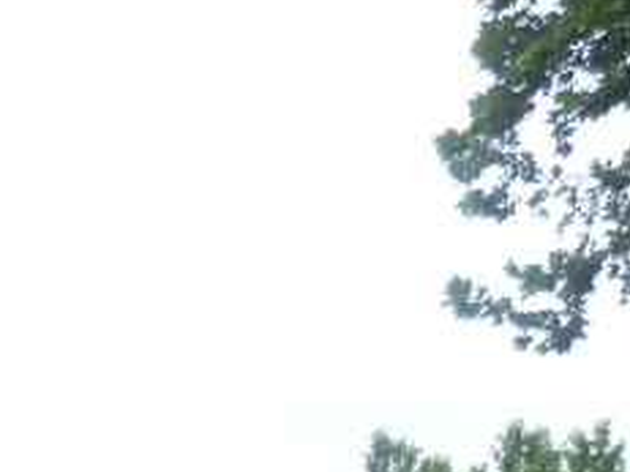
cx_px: -589
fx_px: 2256
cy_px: 925
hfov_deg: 13.8
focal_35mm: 124
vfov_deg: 10.9
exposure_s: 1/500
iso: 80
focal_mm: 5
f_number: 2.8
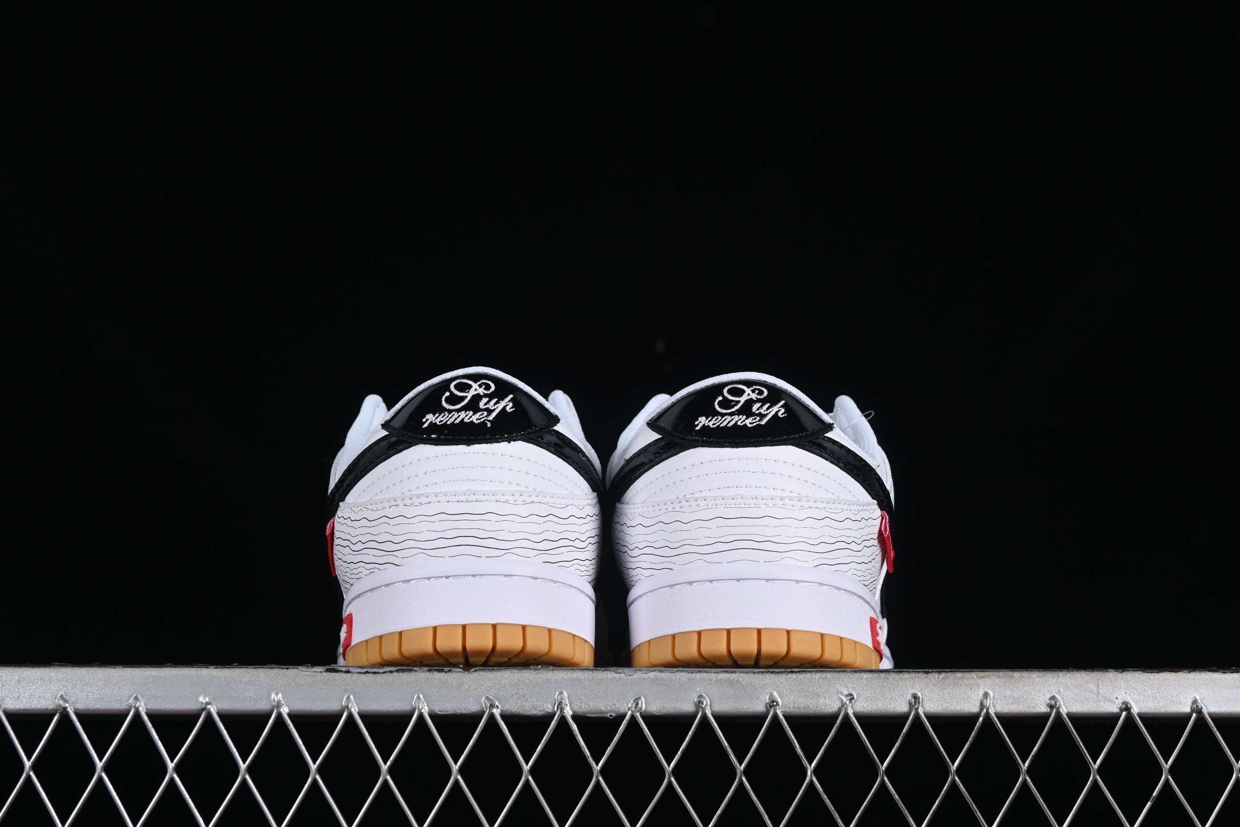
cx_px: 620
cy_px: 414
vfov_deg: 18.2
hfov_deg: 27.0
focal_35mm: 75
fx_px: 2583
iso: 160
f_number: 8
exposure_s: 1/80
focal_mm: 50
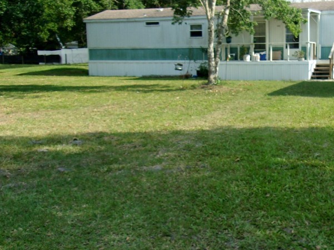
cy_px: 110
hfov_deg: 39.3
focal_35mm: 46
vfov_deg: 31.5
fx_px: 444
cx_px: 276
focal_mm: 4.9
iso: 80
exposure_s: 1/50
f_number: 10.4
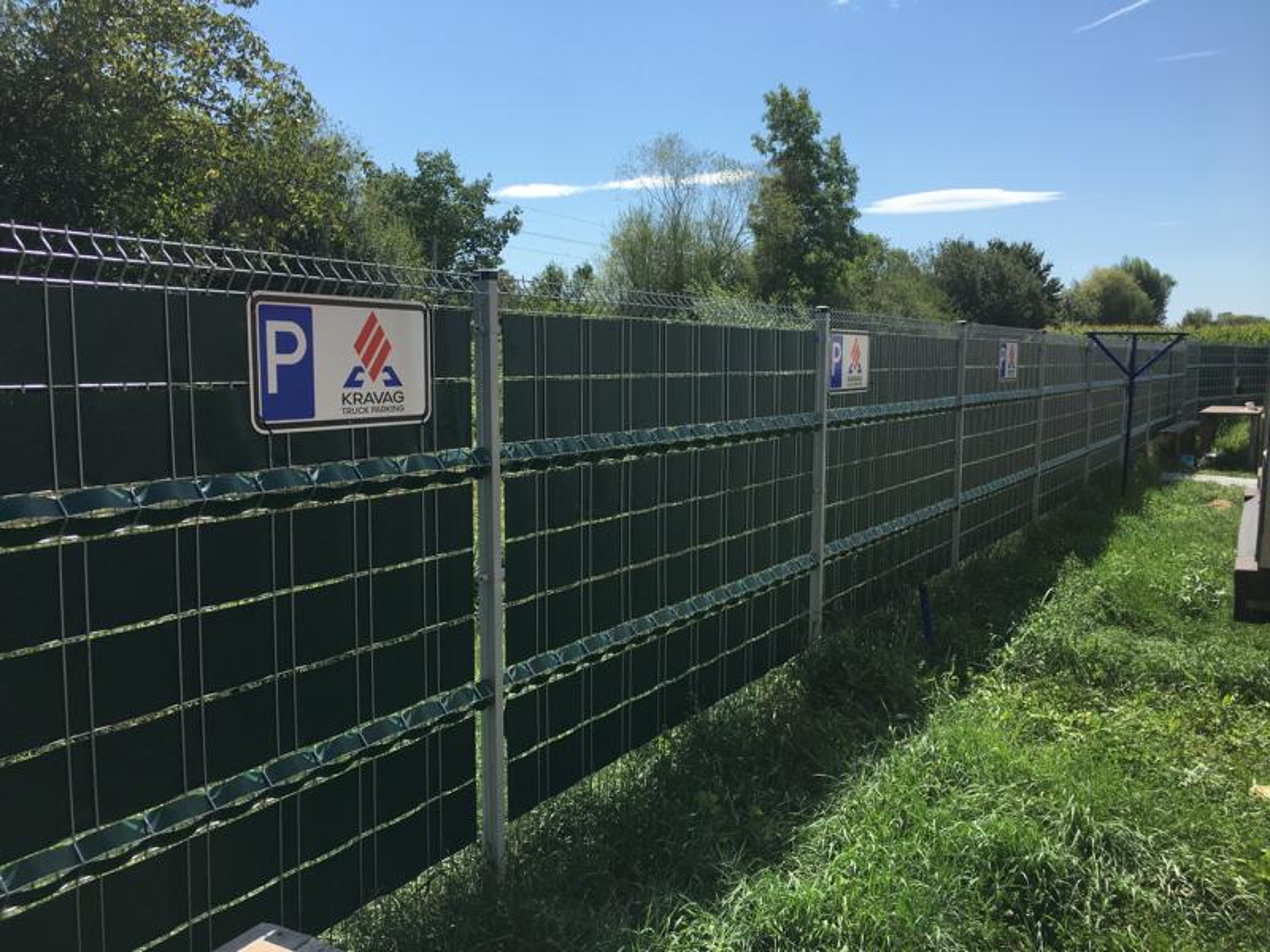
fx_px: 1064
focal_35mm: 29
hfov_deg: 61.7
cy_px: 476
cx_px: 635
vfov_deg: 48.2
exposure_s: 1/1508
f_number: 2.2
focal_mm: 4.15
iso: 25
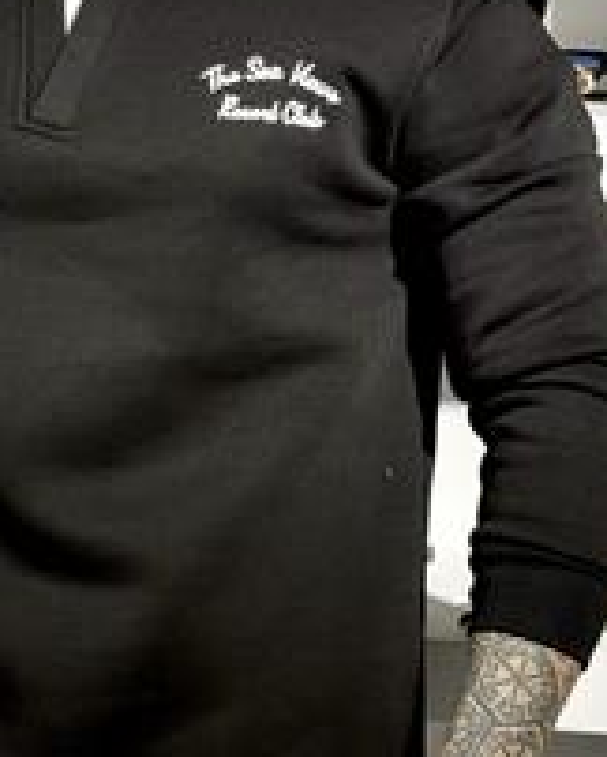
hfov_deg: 14.2
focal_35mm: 108
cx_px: 169
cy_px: 281
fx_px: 2422
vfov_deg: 17.7
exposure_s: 1/121
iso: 50
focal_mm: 6.76
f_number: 1.78
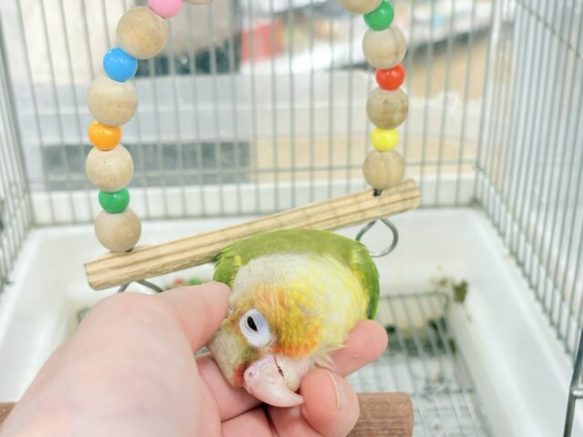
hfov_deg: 36.8
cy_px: 218
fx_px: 876
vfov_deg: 28.0
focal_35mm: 52
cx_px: 292
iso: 80
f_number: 1.6
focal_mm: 5.96
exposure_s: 1/50
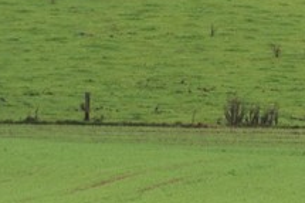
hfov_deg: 1.4
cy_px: -192
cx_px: 872
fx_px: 12614
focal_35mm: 1490
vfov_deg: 0.9
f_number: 7.1
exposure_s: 1/250
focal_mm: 200
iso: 400
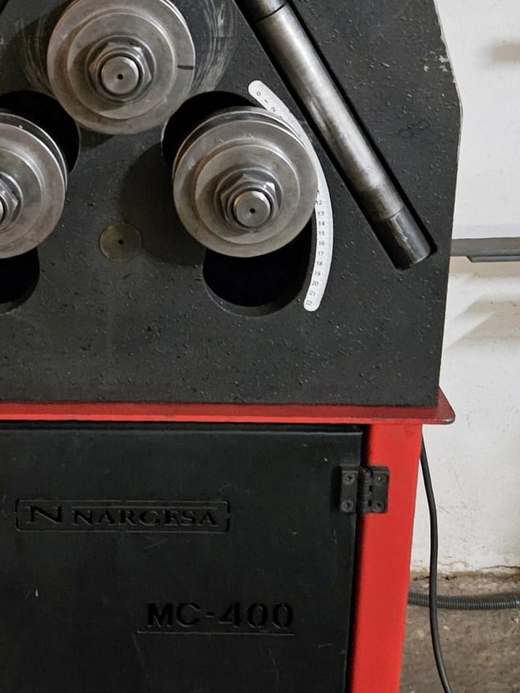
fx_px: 981
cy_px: 199
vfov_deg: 38.2
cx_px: 126
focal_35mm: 49
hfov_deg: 29.2
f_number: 1.8
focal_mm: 5.4
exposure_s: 1/17
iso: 2500
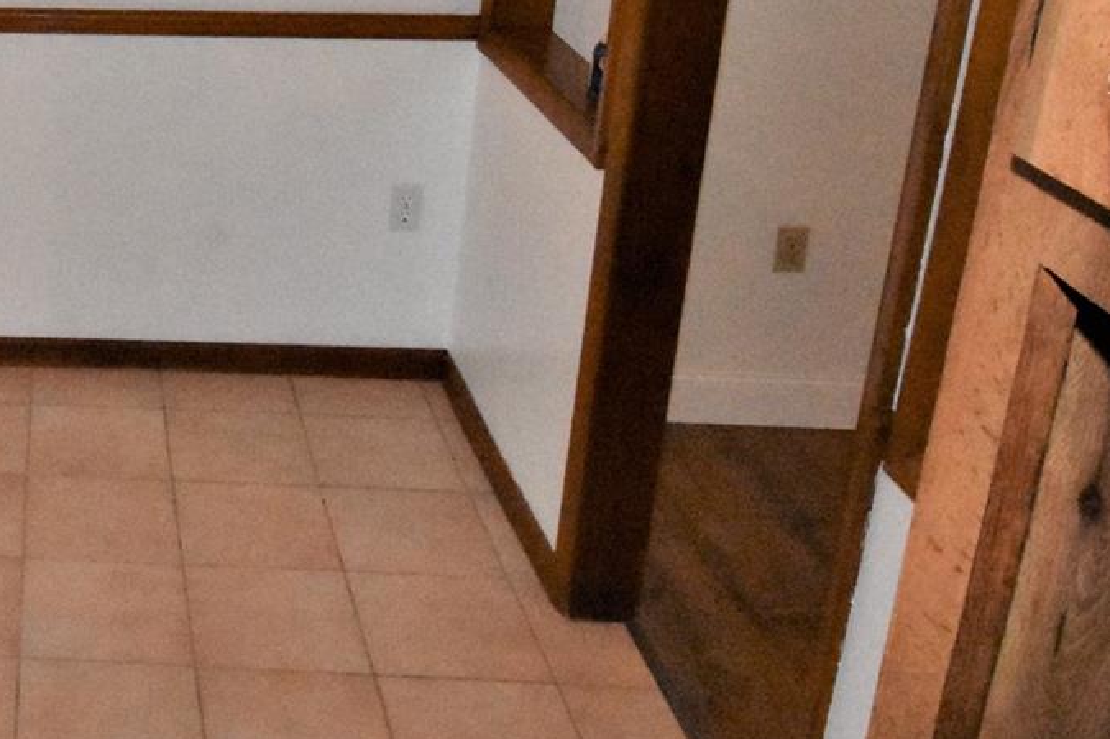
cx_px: -61
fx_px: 1423
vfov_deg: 28.1
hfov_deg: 37.0
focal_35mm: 46
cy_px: 84
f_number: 13
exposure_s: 1/160
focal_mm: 13
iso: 10000
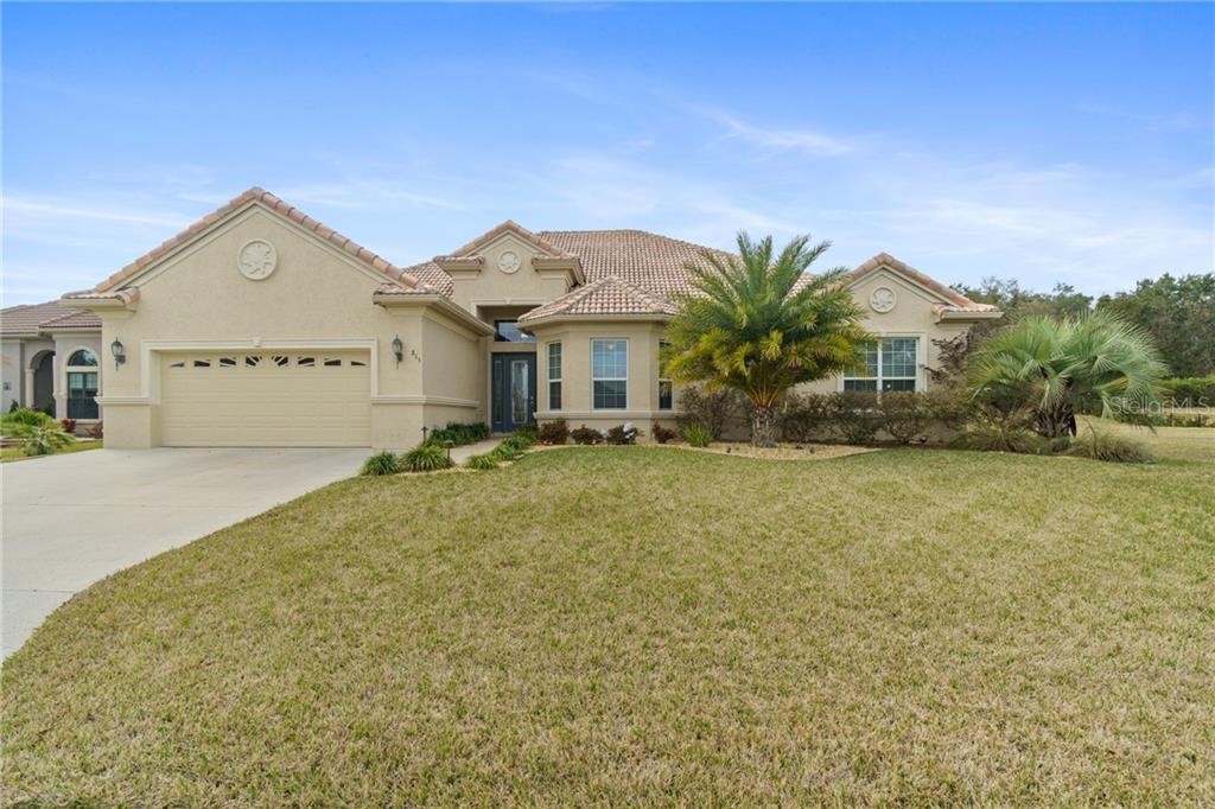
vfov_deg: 67.3
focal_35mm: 18
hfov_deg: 90.0
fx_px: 607
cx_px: 608
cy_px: 404
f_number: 8
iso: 320
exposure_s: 1/400
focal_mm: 12
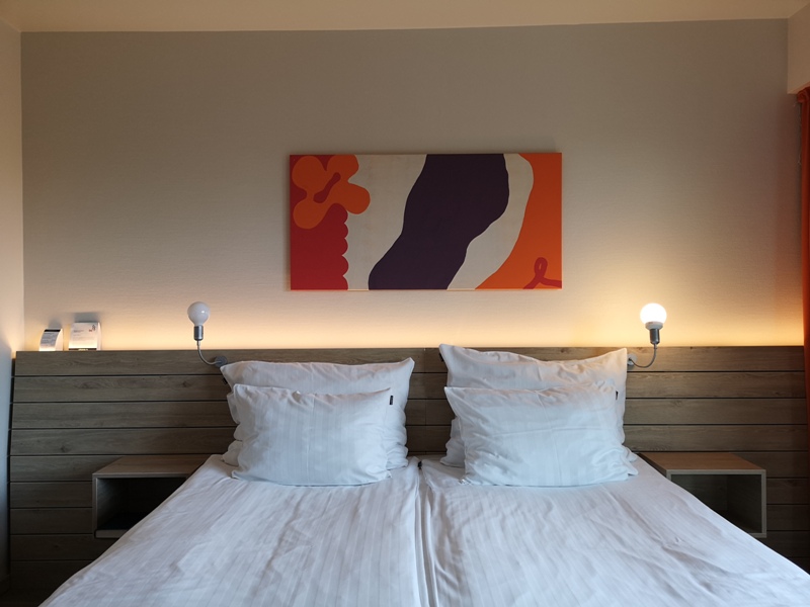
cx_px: 405
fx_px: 632
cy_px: 304
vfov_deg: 51.4
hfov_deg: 65.3
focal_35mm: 27
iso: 64
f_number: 1.8
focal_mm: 3.95
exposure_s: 1/50
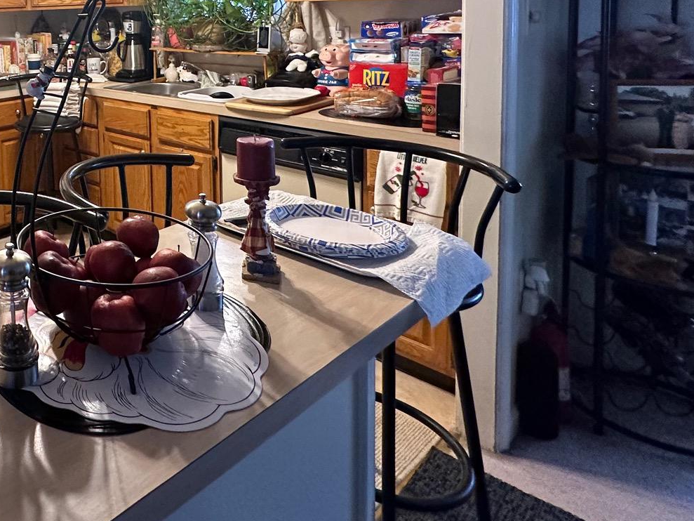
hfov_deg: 50.2
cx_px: 4
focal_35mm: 29
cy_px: 43
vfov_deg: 43.6
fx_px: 581
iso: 250
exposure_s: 1/120
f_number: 2.2
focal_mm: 2.22
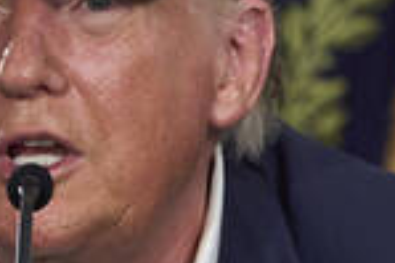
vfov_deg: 1.3
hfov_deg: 1.9
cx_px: -16
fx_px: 11782
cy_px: 383
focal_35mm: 1075
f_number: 5.6
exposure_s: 1/250
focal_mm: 200
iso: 4000
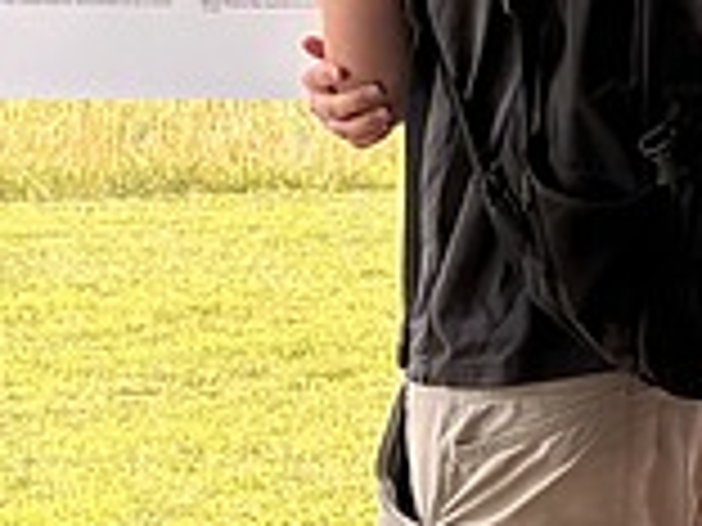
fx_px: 3508
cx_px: 1647
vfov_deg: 8.5
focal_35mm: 173
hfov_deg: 10.1
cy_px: -117
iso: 40
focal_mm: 5.96
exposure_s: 1/180
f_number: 1.6
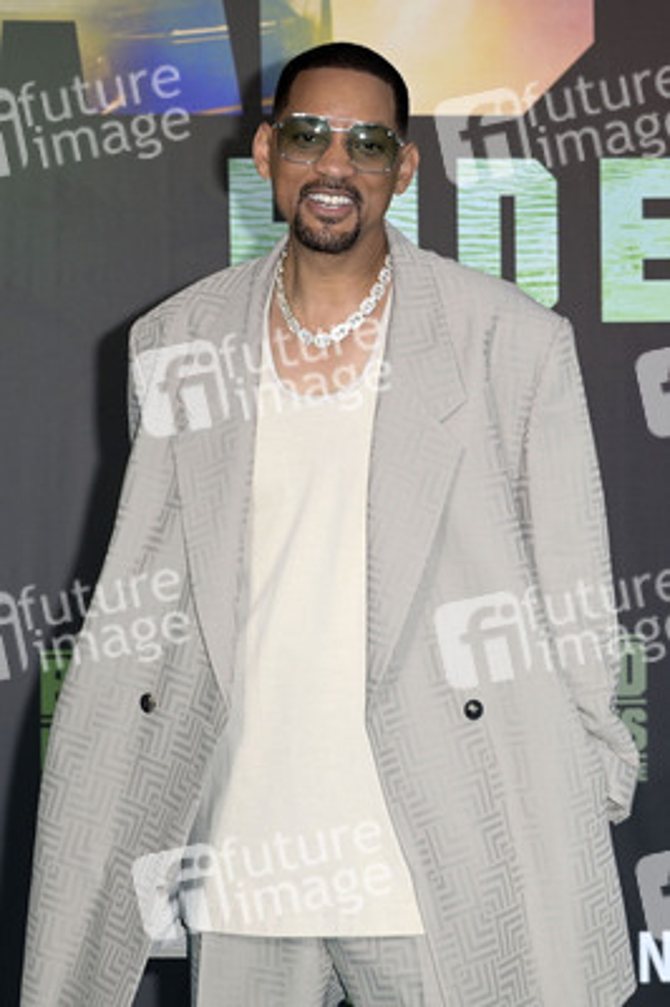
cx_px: 335
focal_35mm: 98
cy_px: 504
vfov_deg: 20.8
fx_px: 2740
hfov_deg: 13.9
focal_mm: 98
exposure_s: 1/250
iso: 320
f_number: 5.6
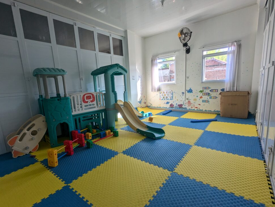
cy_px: 109
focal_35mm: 17
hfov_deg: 90.9
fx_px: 135
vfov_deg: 74.8
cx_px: 131
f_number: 2.2
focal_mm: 2.35
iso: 85
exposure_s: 1/81.6
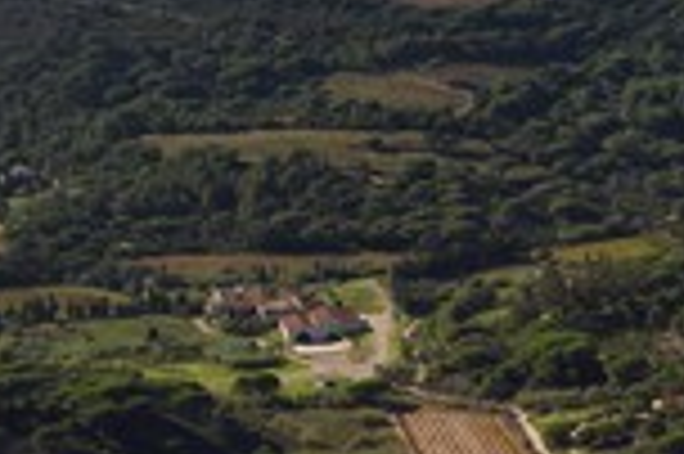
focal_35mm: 133
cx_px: 932
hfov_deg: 14.7
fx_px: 2524
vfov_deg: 10.3
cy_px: 189
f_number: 10
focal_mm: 48
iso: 400
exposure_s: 1/1000
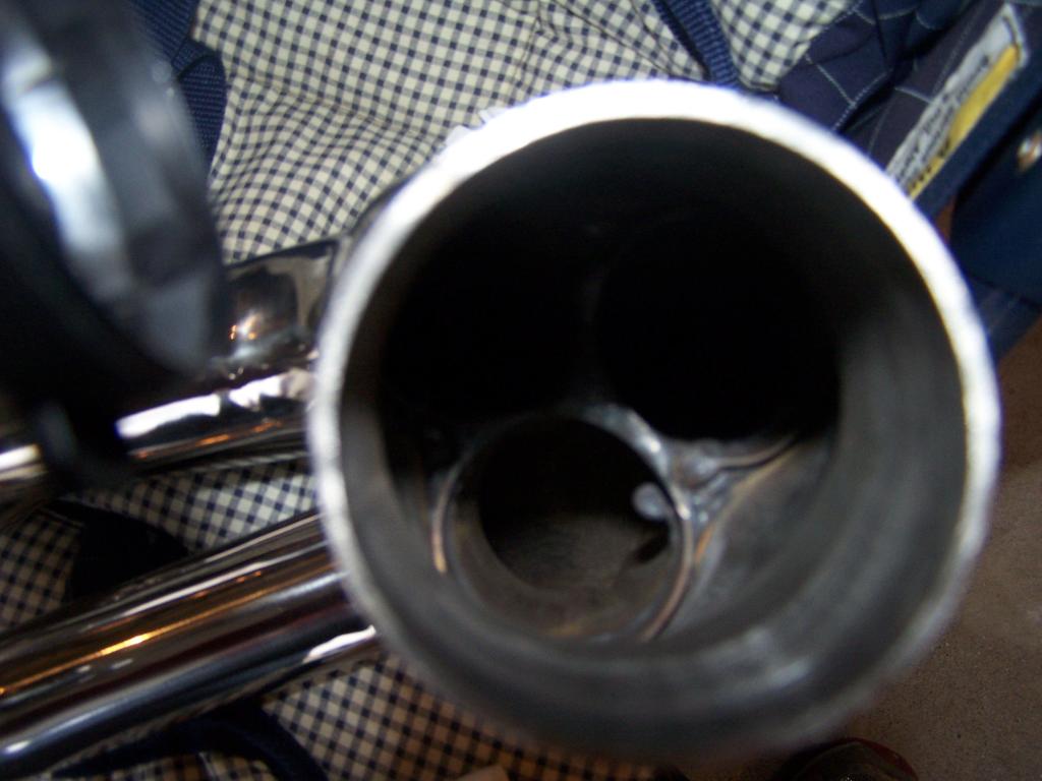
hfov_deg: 49.0
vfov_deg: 37.7
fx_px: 1144
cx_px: 521
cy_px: 390
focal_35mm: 38
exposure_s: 1/60
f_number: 2.8
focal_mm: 6.3
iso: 140
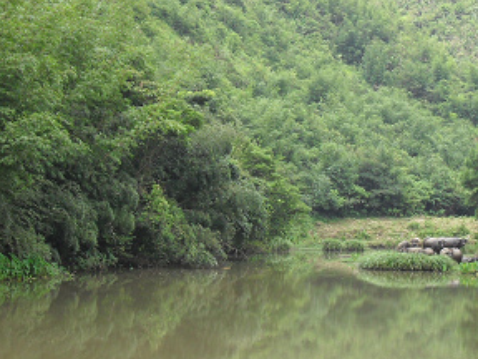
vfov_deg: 14.9
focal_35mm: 99
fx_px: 1367
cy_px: 263
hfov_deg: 19.6
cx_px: 397
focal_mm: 10.1
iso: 100
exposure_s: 1/180
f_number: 4.3
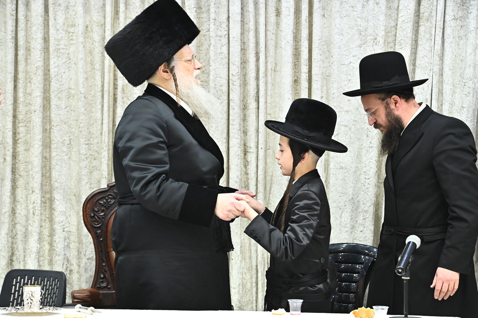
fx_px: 1991
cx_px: 239
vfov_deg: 9.1
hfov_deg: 13.7
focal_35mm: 150
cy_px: 159
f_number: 7.1
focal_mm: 150
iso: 3200
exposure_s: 1/200
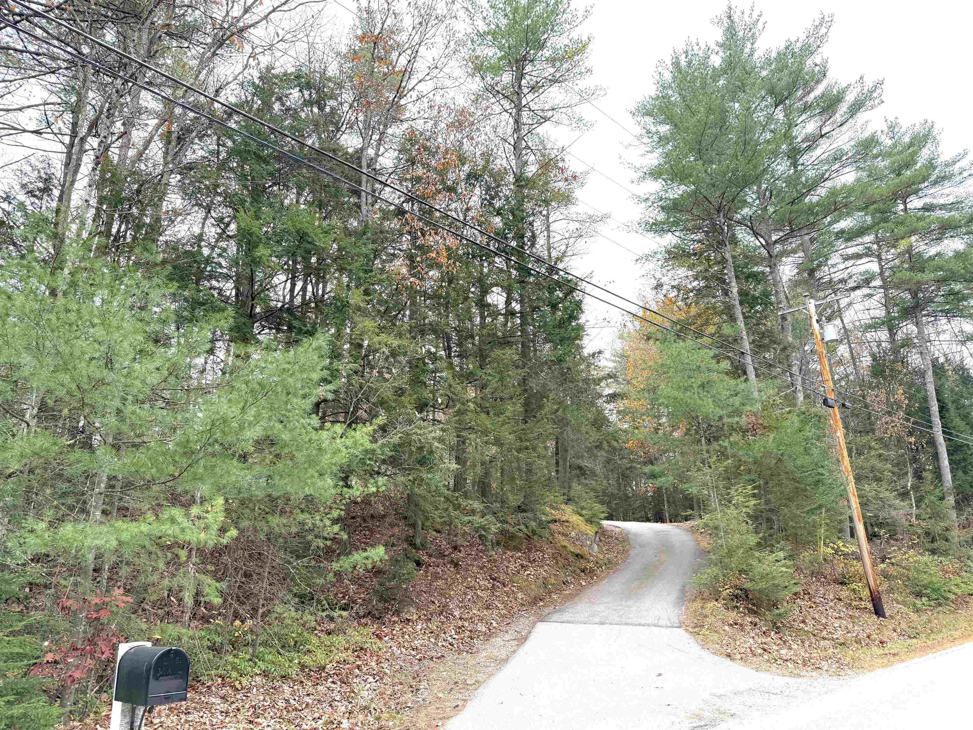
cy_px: 365
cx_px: 486
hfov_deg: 71.6
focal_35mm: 24
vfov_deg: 56.8
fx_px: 675
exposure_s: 1/543
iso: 100
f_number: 1.78
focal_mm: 6.76
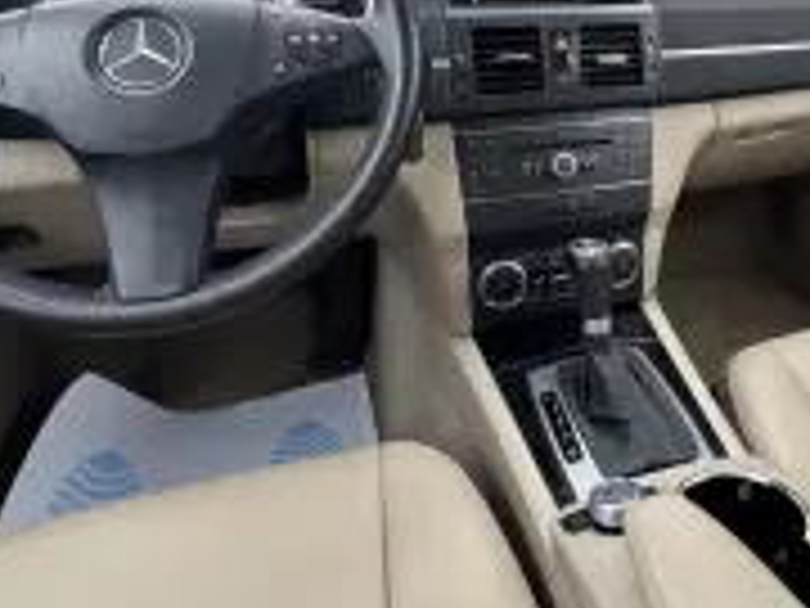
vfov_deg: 46.4
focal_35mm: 28
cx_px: 576
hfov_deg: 61.0
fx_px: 655
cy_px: 99
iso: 125
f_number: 2.2
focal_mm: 2.22
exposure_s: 1/99
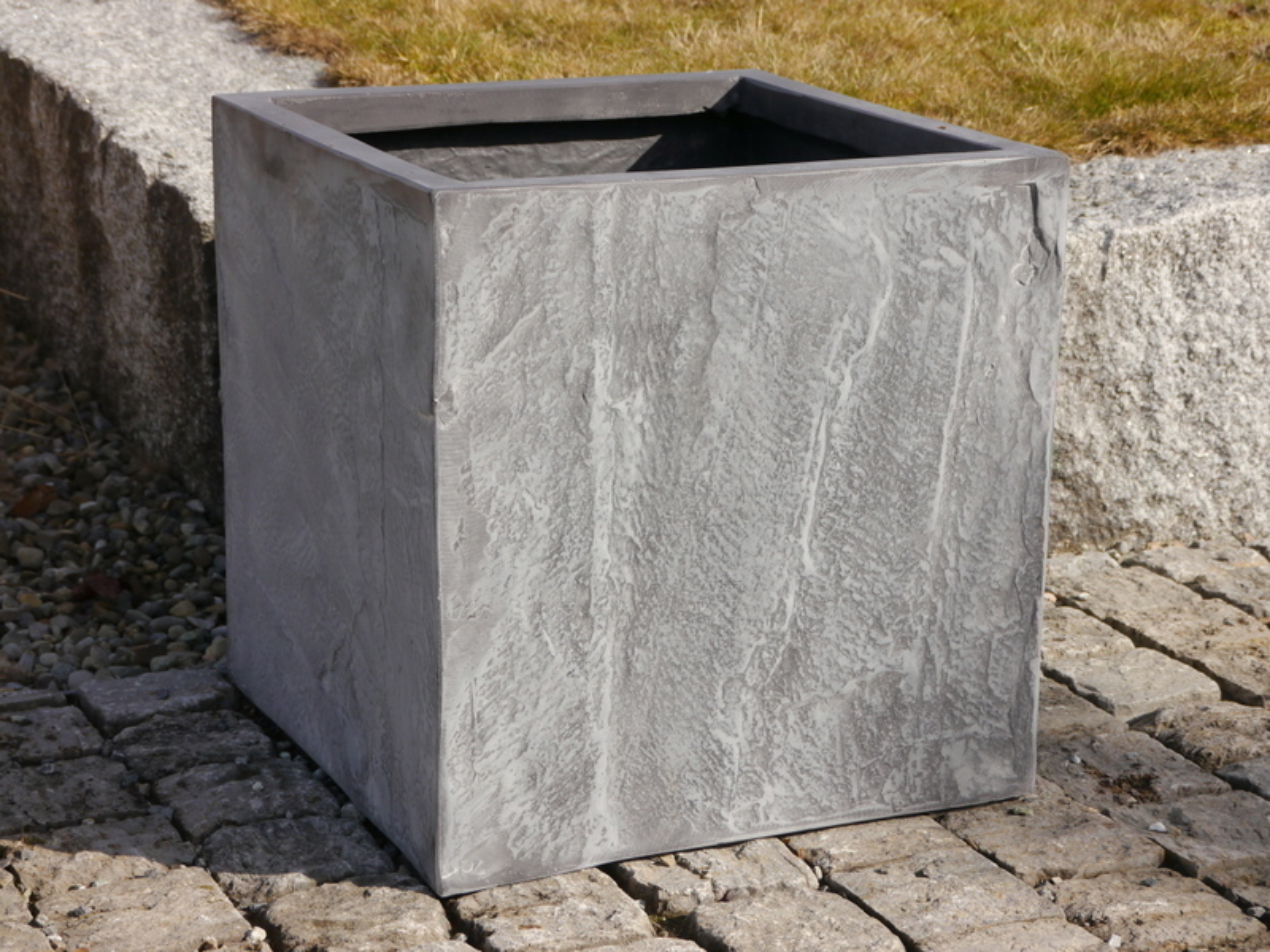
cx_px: 635
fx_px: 3082
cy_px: 476
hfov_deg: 23.3
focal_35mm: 84
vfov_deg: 17.6
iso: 160
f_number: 9
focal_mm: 42
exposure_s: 1/320
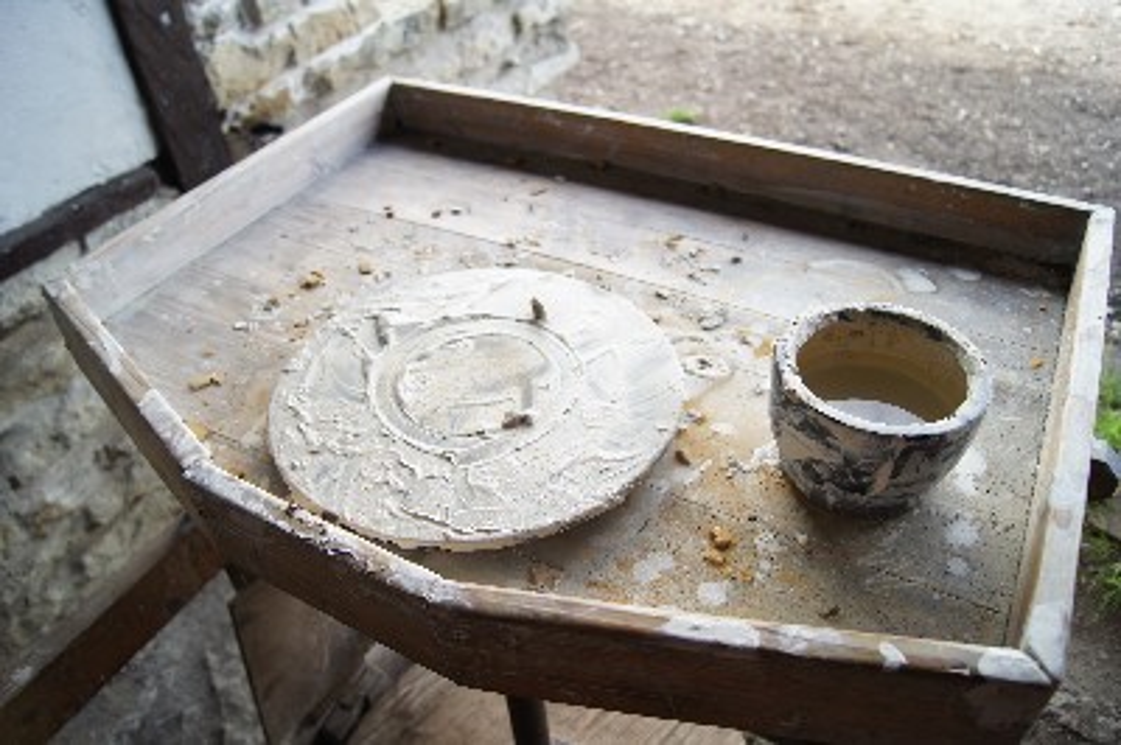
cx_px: 560
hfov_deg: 67.4
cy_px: 372
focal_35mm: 27
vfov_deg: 47.9
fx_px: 840
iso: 100
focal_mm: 18
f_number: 3.5
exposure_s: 1/60
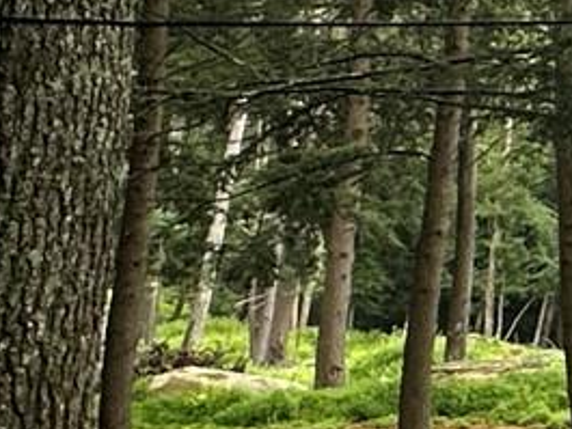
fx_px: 1785
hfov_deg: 14.0
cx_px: 1286
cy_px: -351
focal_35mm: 108
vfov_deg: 12.5
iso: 40
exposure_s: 1/213
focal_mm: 2.22
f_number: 2.2
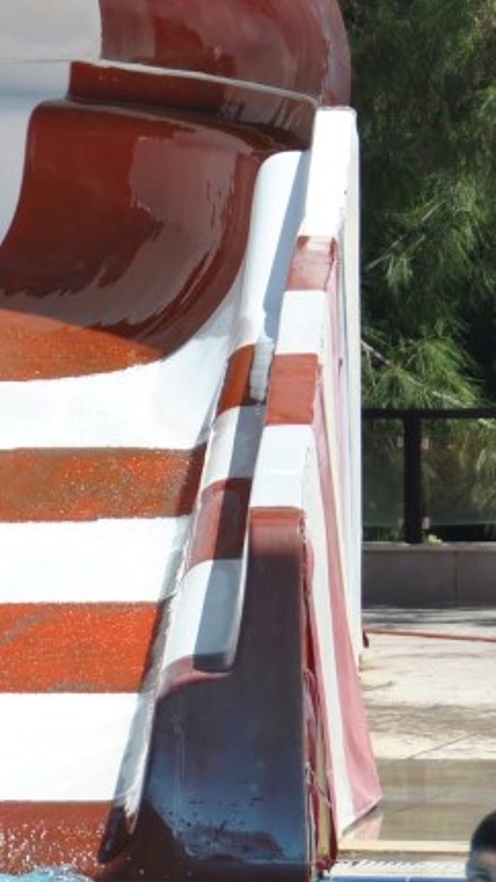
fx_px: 8040
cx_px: -325
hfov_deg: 3.5
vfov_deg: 6.3
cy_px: 435
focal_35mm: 344
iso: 100
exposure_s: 1/640
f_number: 6.3
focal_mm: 82
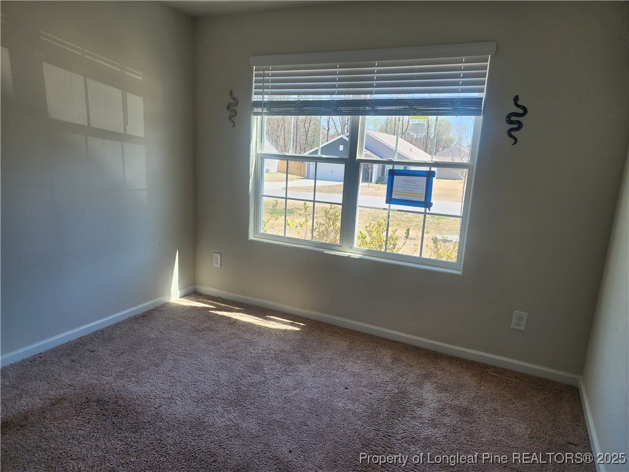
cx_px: 314
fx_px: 418
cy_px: 236
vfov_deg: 58.9
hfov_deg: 73.9
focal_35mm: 23
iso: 32
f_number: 1.8
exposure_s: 1/180
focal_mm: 6.4
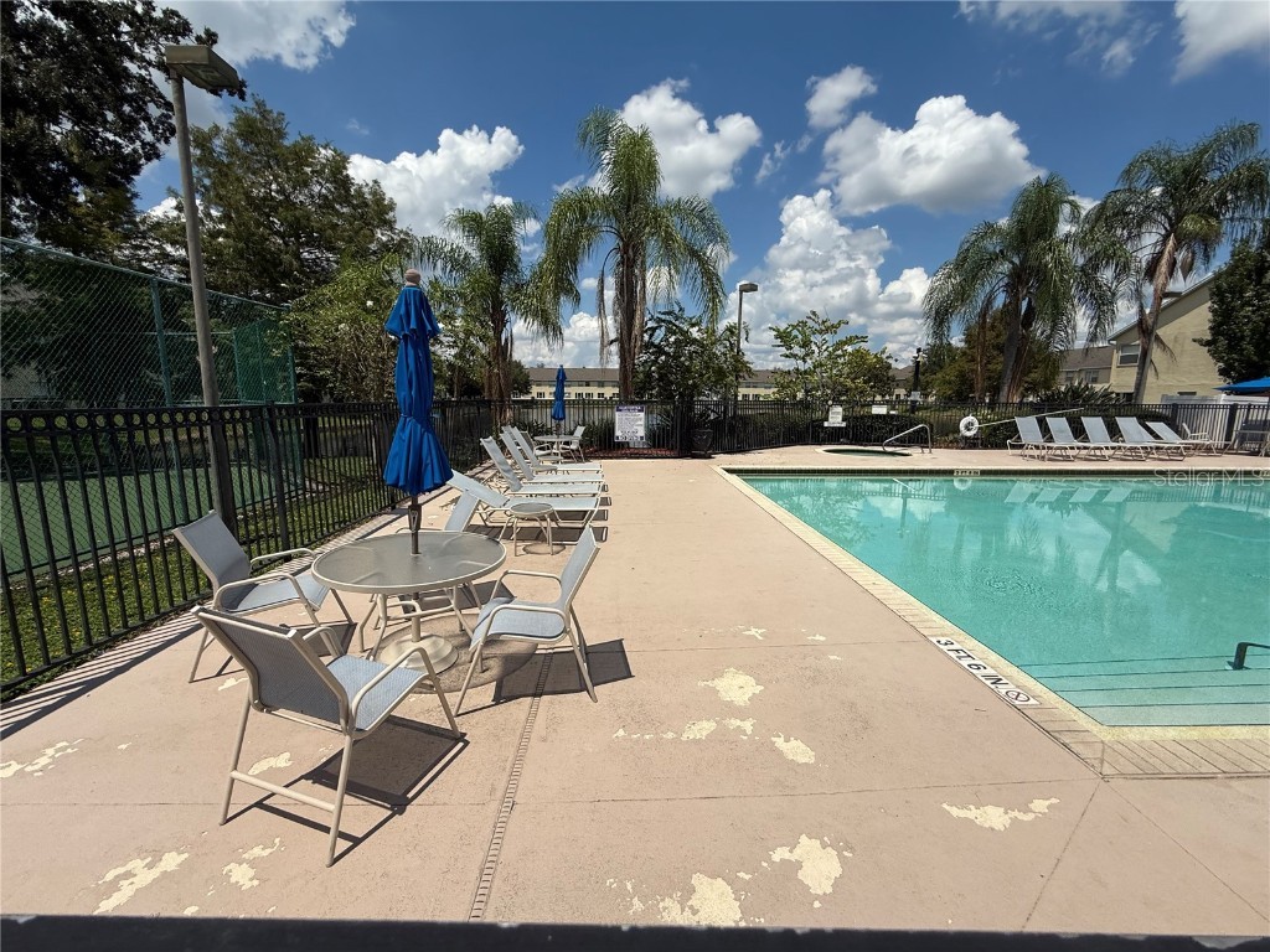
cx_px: 635
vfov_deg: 85.7
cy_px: 476
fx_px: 514
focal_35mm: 14
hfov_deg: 102.1
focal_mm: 2.22
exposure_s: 1/5155
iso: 50
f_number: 2.2
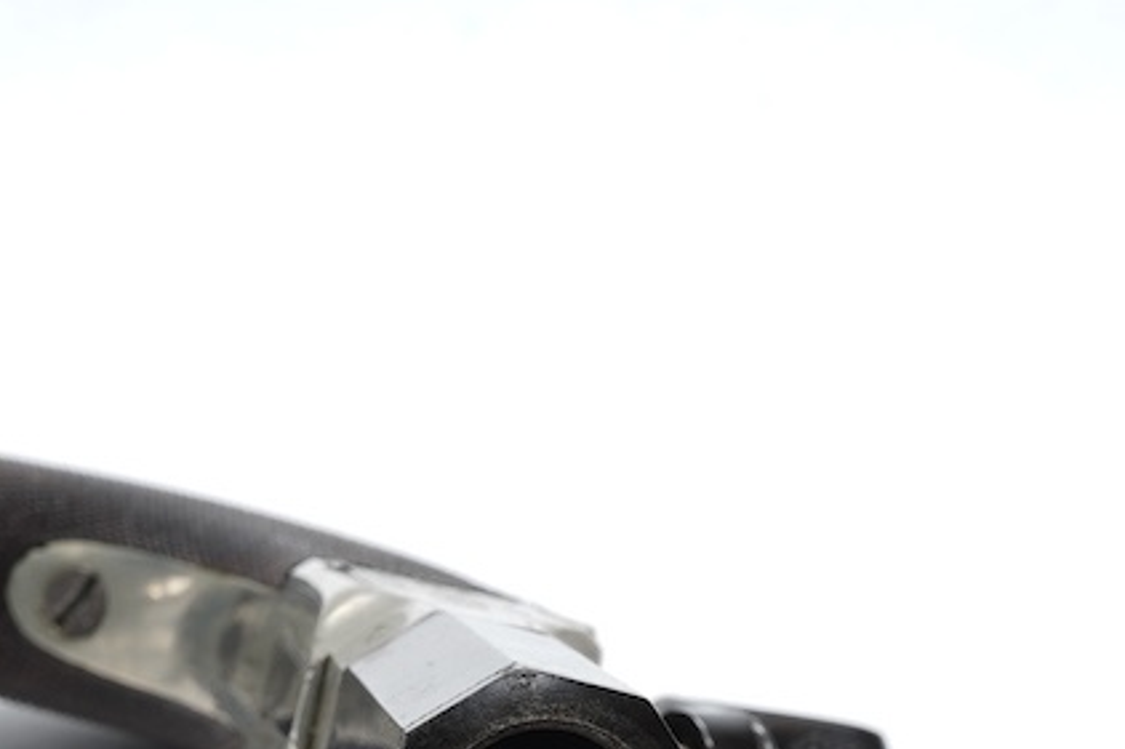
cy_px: 901
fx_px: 3748
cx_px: 473
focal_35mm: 120
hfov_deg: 17.1
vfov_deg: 11.2
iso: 64
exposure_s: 1/100
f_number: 22
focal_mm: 30
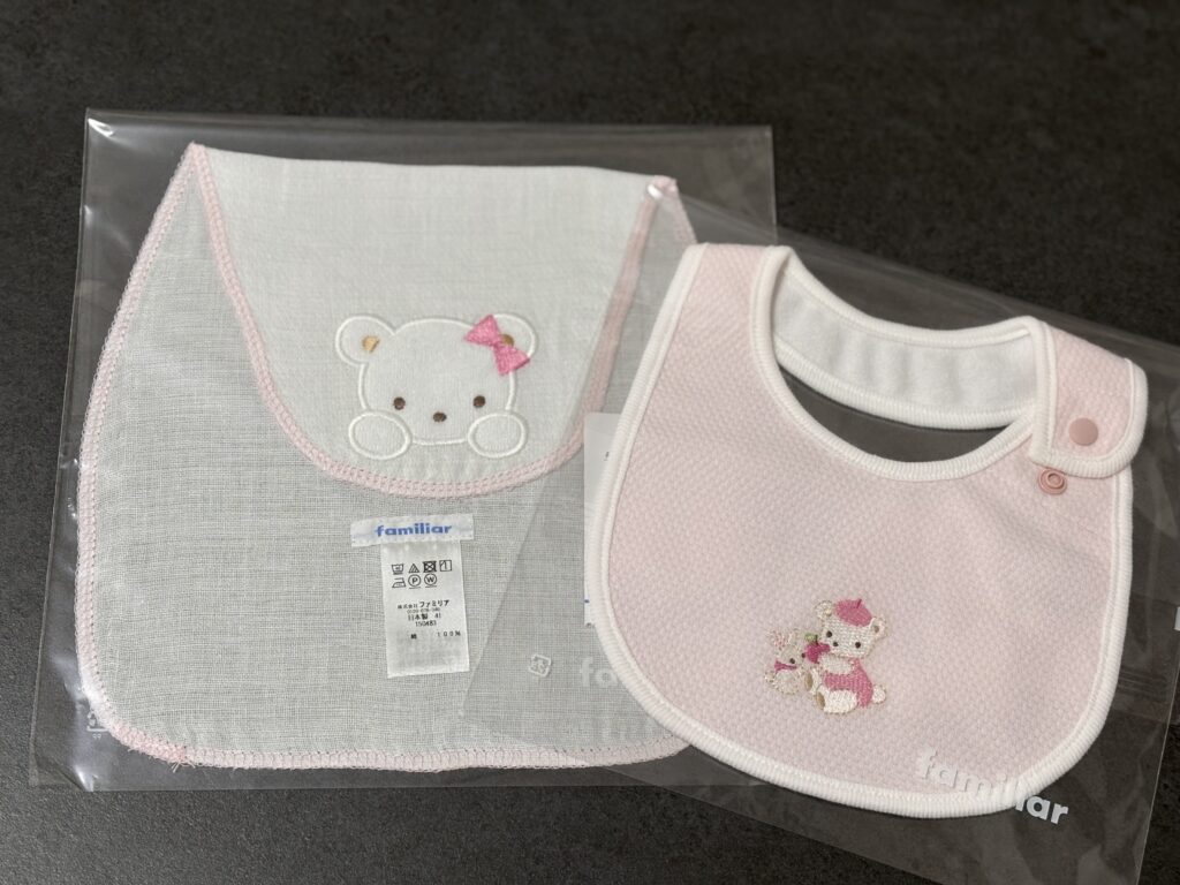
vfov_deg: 28.0
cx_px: 590
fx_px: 1773
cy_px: 442
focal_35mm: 52
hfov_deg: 36.8
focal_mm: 5.96
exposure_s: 1/60
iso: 100
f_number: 1.6
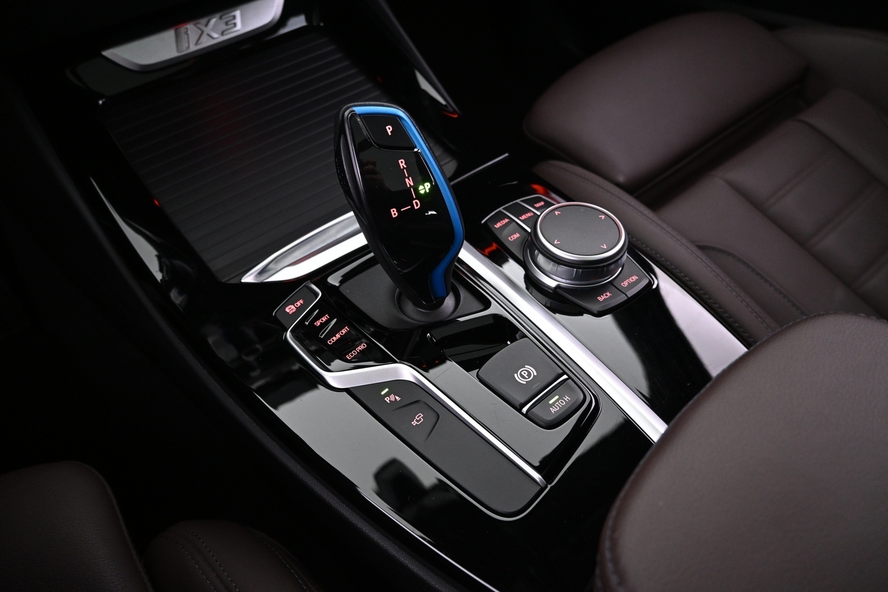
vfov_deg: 53.1
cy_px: 296
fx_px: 592
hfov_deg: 73.7
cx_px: 444
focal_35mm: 24
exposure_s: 1/25
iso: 1600
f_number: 3.5
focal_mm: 16
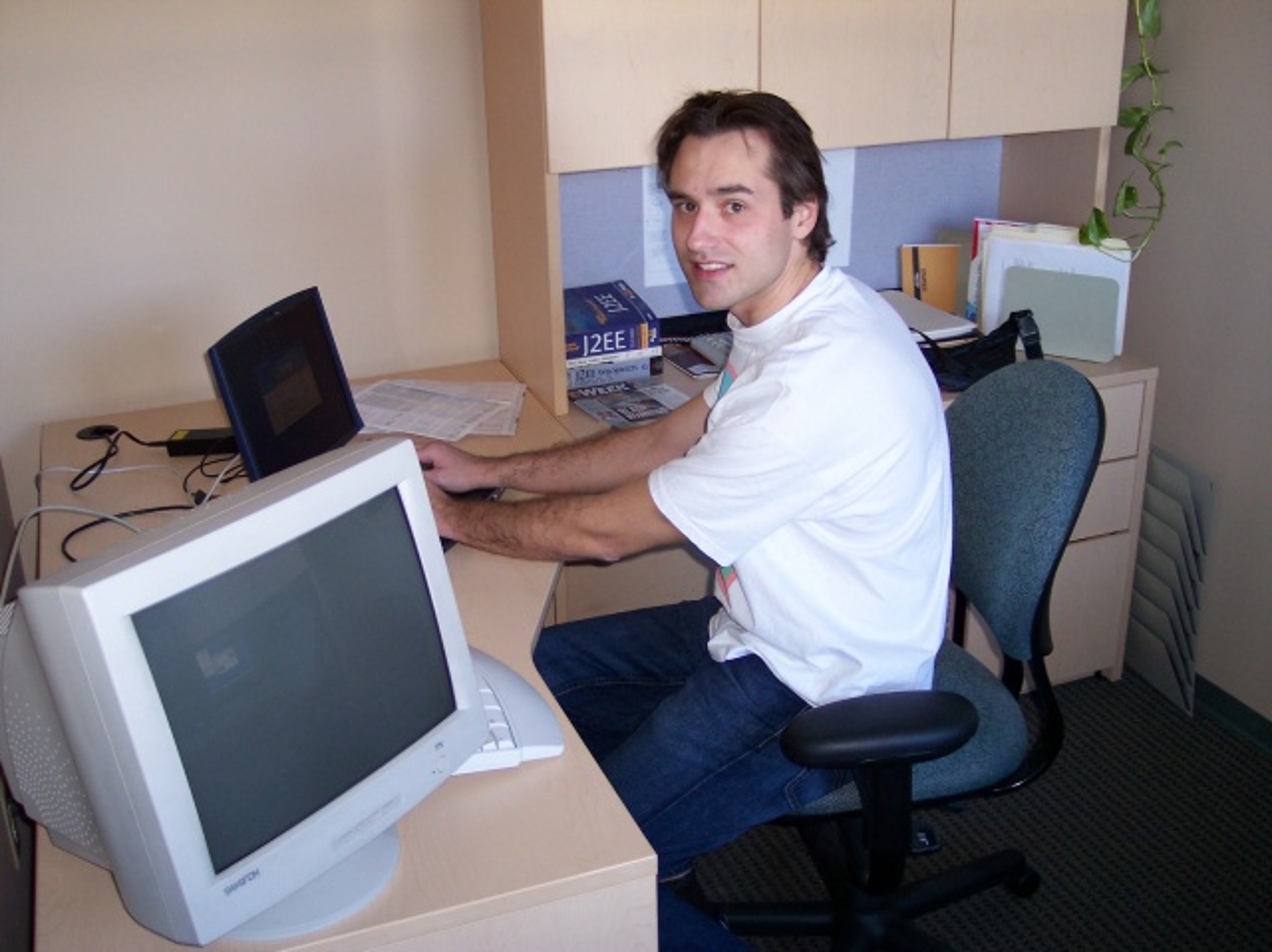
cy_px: 476
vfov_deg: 37.7
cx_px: 636
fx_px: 1395
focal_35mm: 38
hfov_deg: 49.0
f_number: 2.8
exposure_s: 1/30
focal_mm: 8
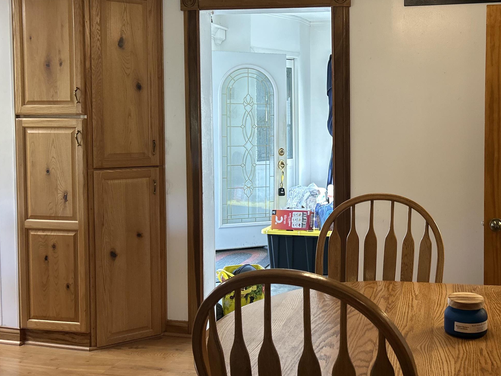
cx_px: 364
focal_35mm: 41
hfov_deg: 44.5
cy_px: 143
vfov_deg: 35.0
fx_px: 593
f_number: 1.5
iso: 125
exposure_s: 1/60
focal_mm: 5.7
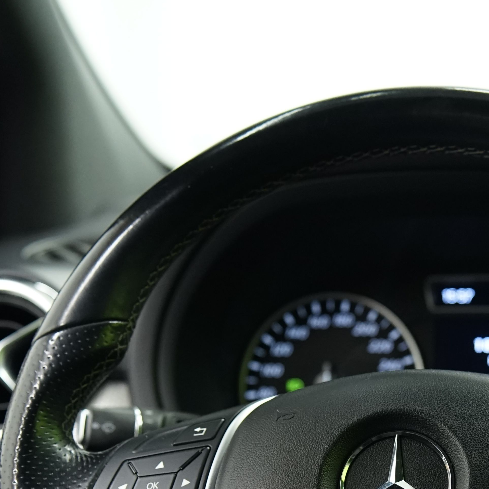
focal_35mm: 117
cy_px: 497
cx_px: 430
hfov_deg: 14.8
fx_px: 1870
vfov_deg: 14.6
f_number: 2.8
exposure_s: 1/40
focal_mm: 44
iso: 1250
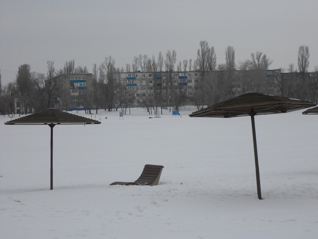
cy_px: 120
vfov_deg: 17.2
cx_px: 159
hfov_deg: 22.8
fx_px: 790
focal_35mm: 86
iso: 80
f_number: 6.3
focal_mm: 15.4
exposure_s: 1/500
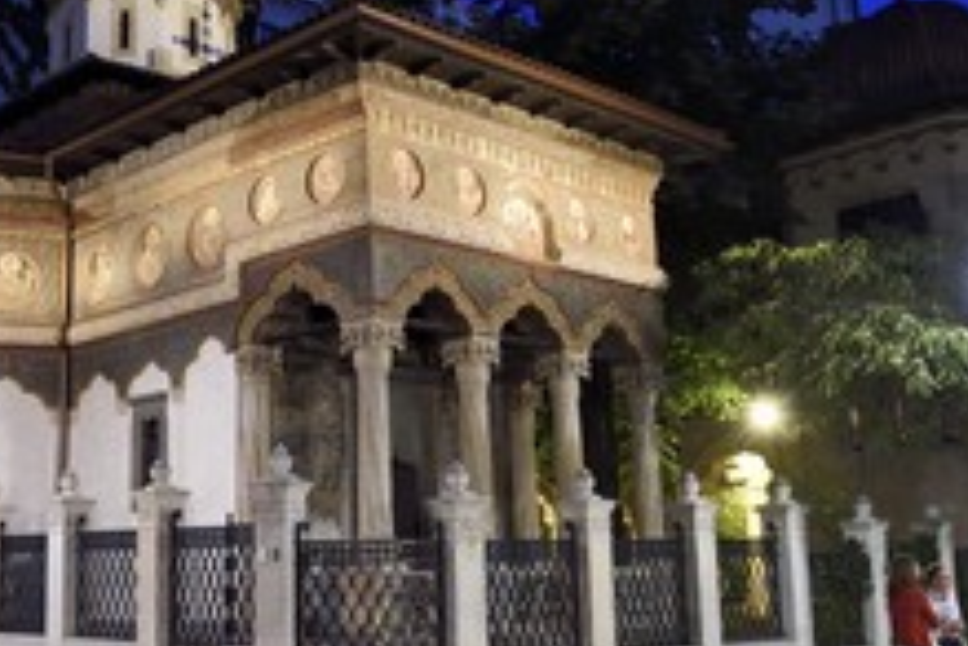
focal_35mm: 46
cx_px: 296
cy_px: 292
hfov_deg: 42.0
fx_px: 1237
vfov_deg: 29.2
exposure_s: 1/20
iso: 3200
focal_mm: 24
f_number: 4.5
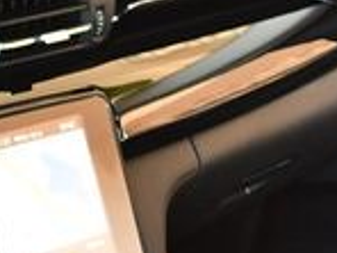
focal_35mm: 167
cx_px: -223
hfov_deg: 11.2
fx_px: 1626
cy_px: 301
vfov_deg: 8.8
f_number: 3.8
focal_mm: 20
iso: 1000
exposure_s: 1/125
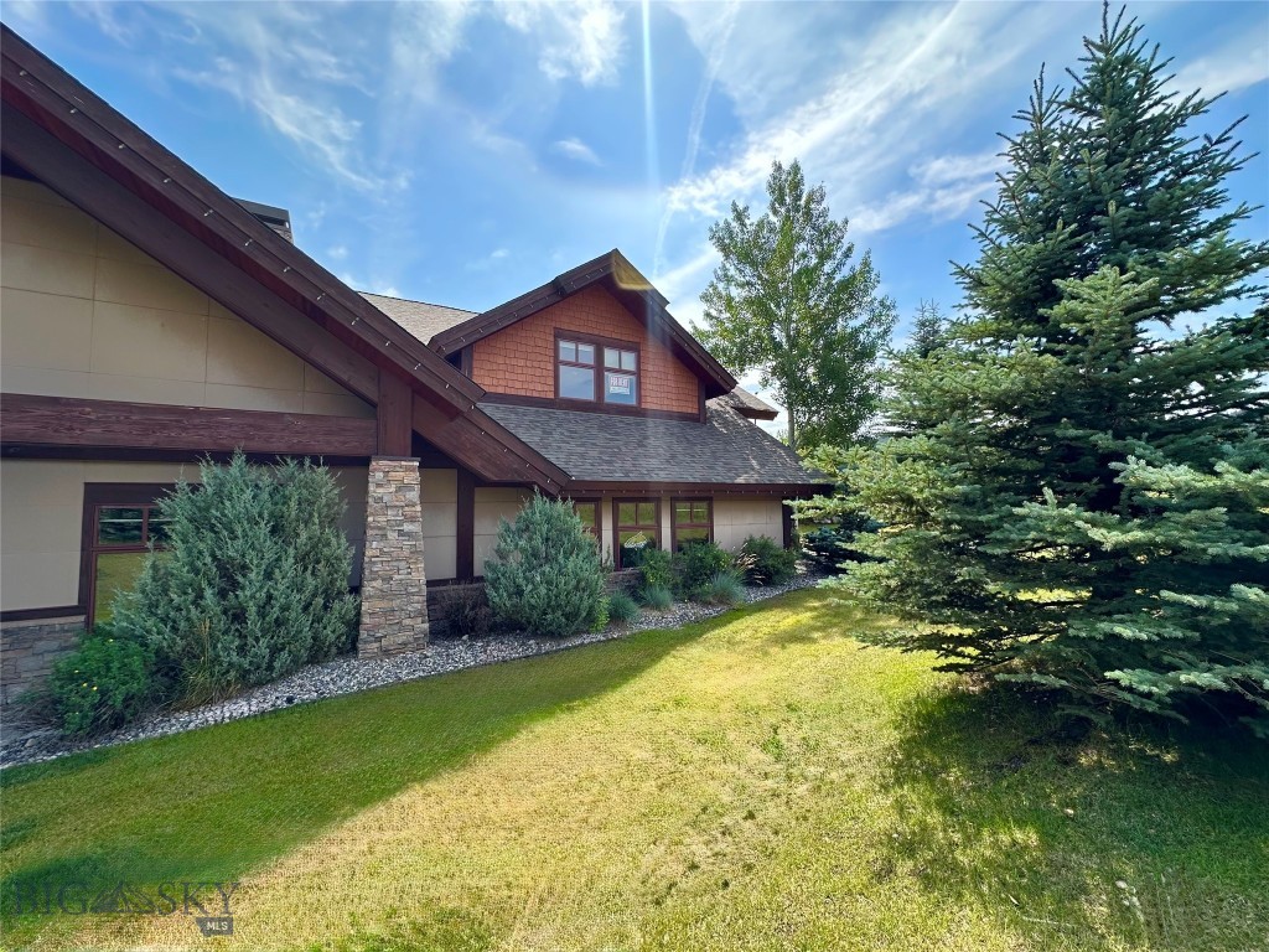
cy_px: 476
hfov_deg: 102.1
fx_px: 513
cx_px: 634
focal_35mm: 14
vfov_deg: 85.7
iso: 40
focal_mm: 2.22
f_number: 2.2
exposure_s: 1/739
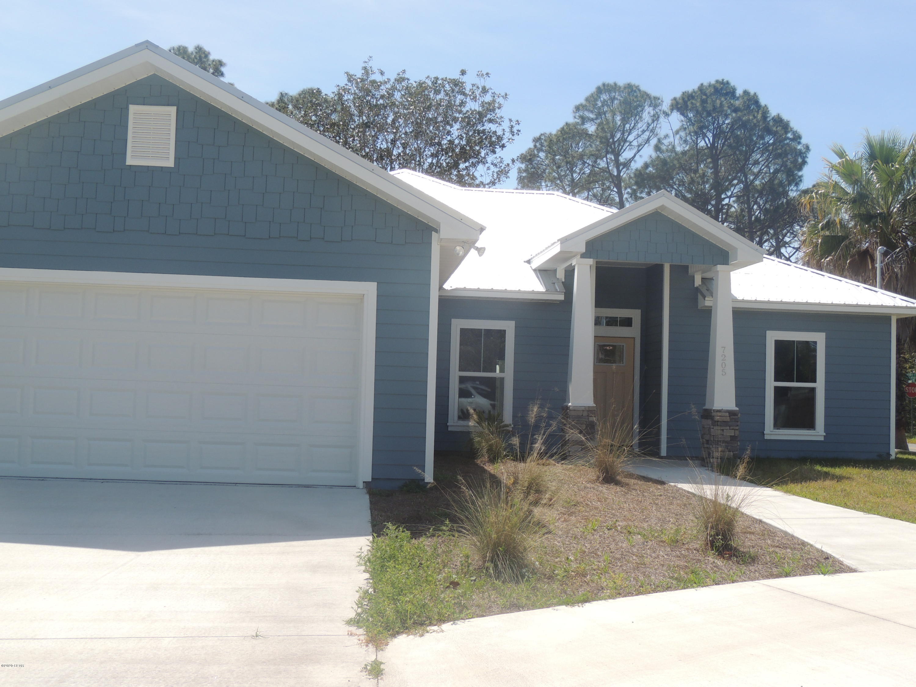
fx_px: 1058
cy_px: 344
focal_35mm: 40
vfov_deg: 36.0
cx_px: 458
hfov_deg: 46.8
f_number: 3.3
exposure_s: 1/1000
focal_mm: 7.1
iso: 100
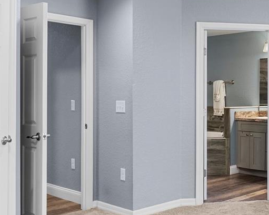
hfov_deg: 31.8
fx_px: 398
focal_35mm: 50
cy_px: 98
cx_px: 314
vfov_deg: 30.2
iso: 400
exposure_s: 1/3
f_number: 8
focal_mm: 17
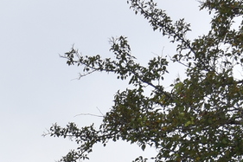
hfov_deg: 16.5
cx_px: -13
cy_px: 427
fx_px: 816
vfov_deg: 9.6
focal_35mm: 121
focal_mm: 14
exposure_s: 1/250
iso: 180
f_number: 8
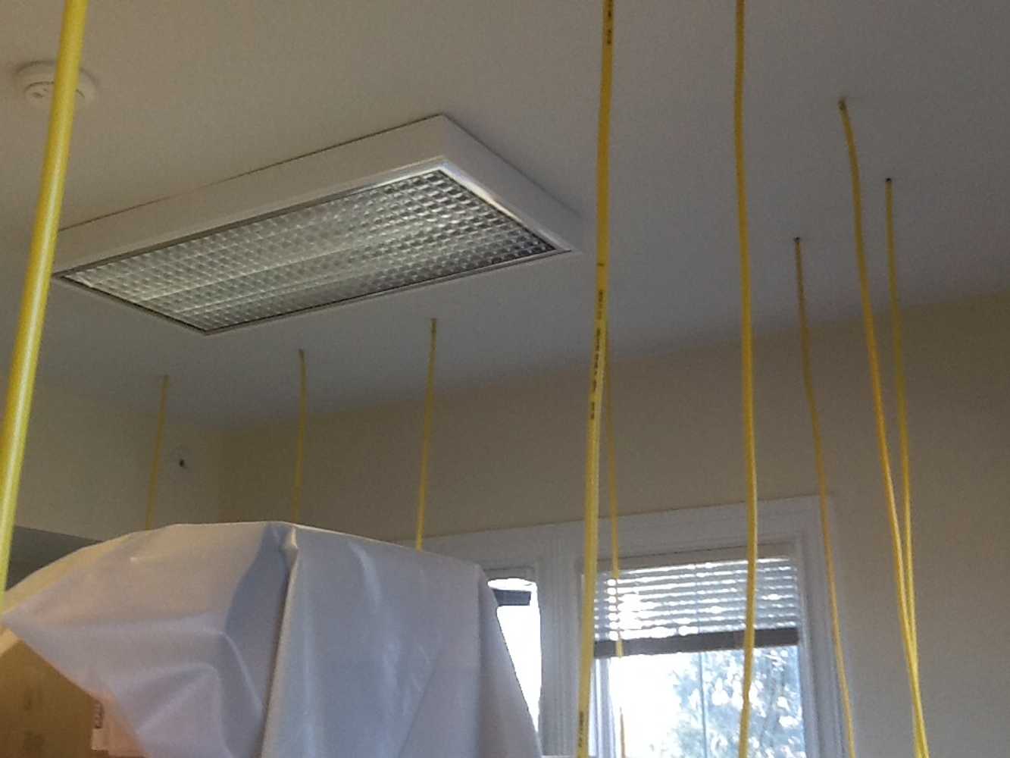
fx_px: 1284
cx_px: 505
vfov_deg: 32.9
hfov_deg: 42.9
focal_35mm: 44
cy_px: 379
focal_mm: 2.03
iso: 50
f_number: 2.4
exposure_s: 1/50
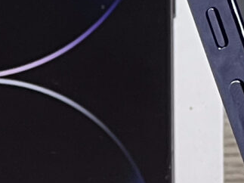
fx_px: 4298
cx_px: 454
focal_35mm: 610
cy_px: 173
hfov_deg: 3.2
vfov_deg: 2.4
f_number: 2.8
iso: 100
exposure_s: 1/100
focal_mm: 9
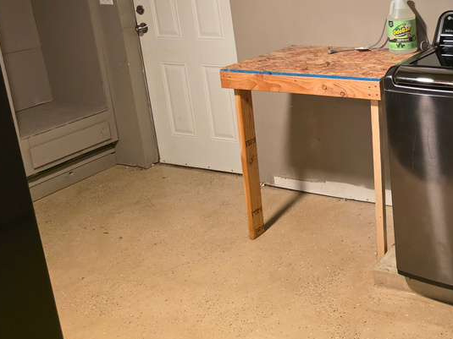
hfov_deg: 39.3
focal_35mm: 44
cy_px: 68
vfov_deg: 32.0
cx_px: 422
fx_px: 576
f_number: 1.7
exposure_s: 1/120
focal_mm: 6.3
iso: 1250
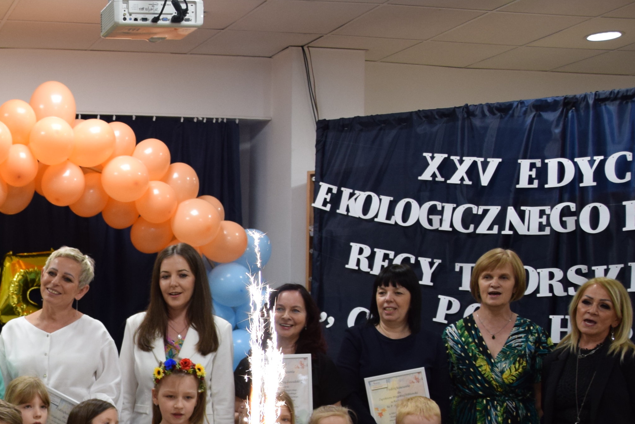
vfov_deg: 21.5
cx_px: -31
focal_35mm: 60
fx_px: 1059
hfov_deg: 30.5
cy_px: 462
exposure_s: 1/60
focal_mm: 18
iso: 560
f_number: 4
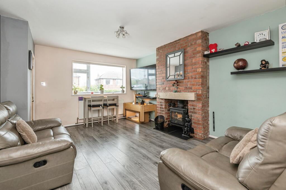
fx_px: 127
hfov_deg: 96.8
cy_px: 95
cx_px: 143
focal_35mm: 16
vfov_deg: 73.7
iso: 250
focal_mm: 16
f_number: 8
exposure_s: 1/13
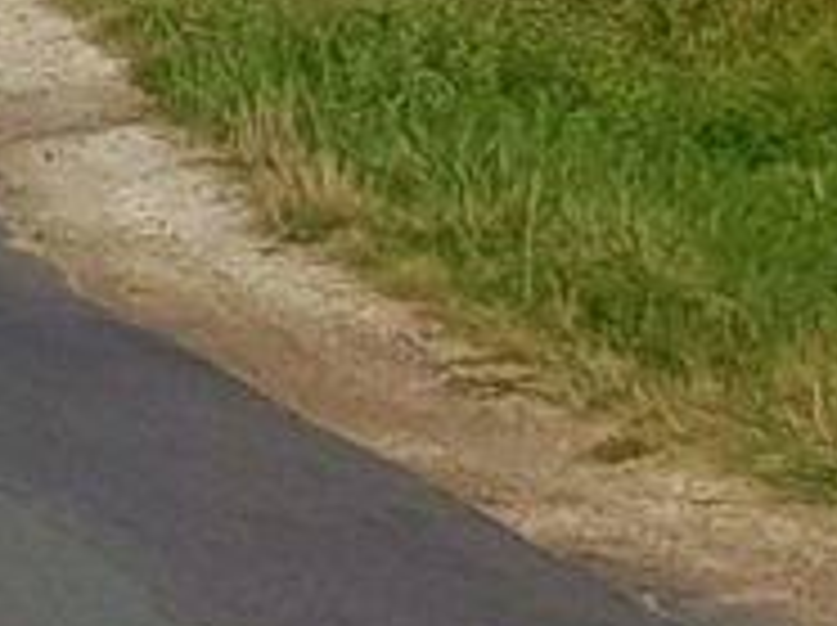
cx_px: -40
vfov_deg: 12.5
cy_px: -338
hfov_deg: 17.1
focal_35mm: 112
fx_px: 2705
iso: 40
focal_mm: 4.2
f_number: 1.7
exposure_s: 1/1660
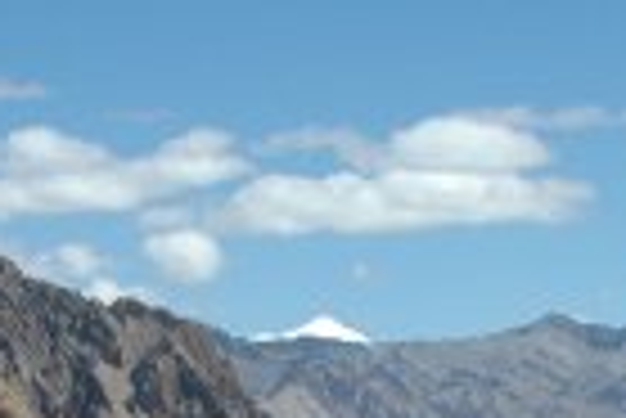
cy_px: 1043
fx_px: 3238
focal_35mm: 186
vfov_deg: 6.9
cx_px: 297
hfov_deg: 11.0
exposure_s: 1/320
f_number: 9
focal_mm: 24
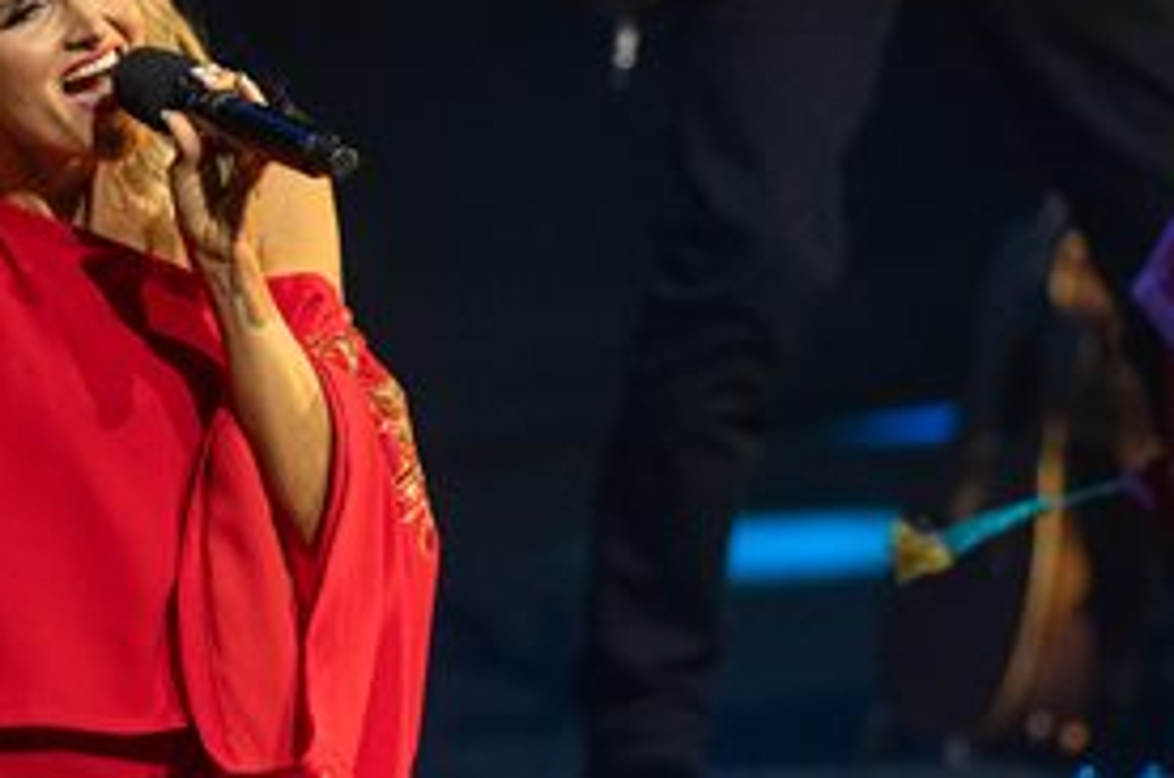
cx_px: 561
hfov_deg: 2.6
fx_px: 25522
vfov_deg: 1.7
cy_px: 440
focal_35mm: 784
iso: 2500
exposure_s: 1/800
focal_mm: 300
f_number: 2.8
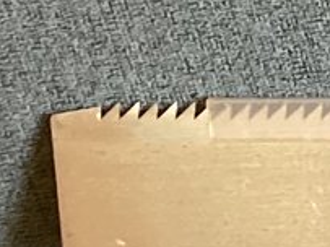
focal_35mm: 231
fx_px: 2201
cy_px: 267
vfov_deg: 6.4
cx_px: 1137
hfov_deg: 7.2
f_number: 2.4
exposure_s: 1/50
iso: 125
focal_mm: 3.3
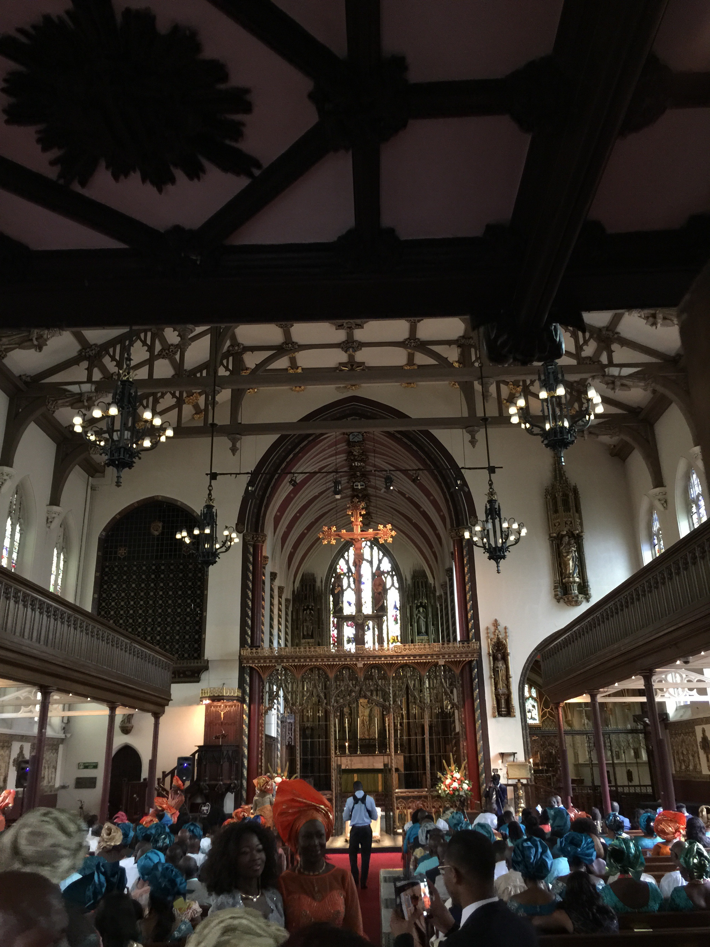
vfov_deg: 61.7
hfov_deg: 48.2
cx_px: 355
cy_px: 474
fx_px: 793
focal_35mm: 29
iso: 64
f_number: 2.2
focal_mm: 4.15
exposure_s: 1/4
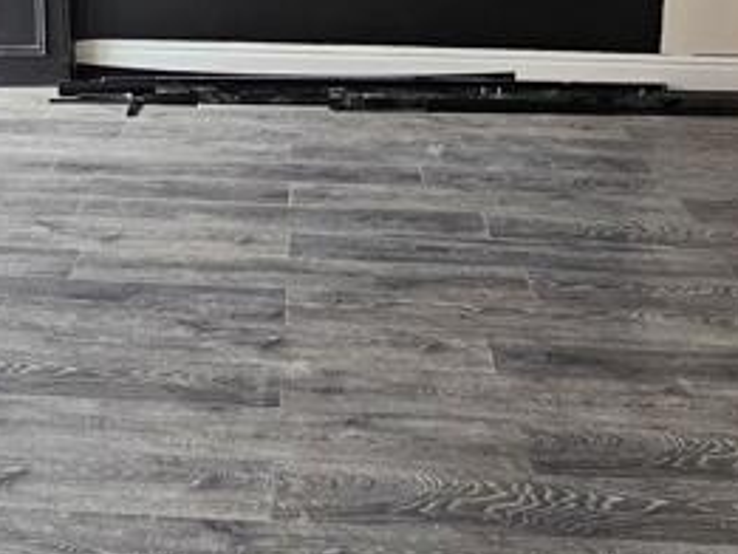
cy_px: -105
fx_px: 1088
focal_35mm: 51
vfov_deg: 25.7
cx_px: 235
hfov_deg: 37.0
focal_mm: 2.2
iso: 160
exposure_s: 1/71
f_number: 2.2
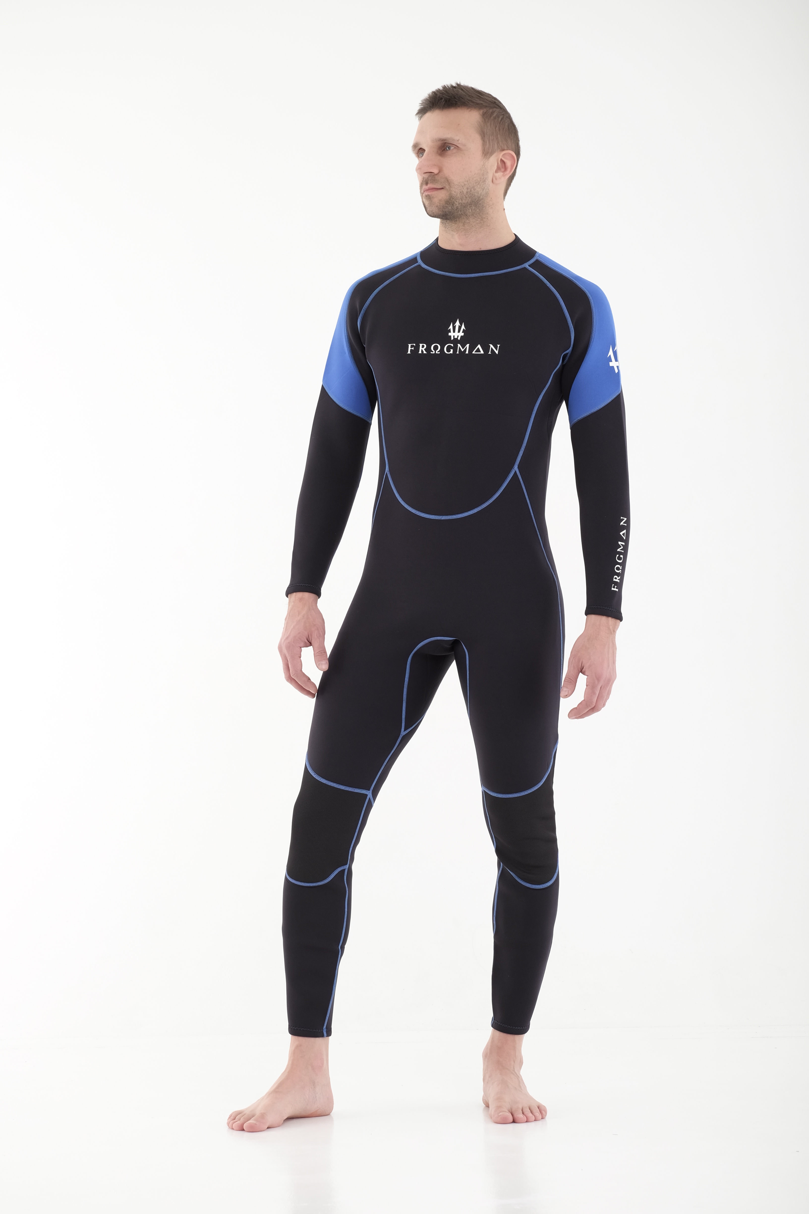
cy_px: 607
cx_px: 404
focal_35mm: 75
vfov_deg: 27.0
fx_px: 2528
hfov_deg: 18.2
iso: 200
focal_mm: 50
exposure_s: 1/180
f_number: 7.1
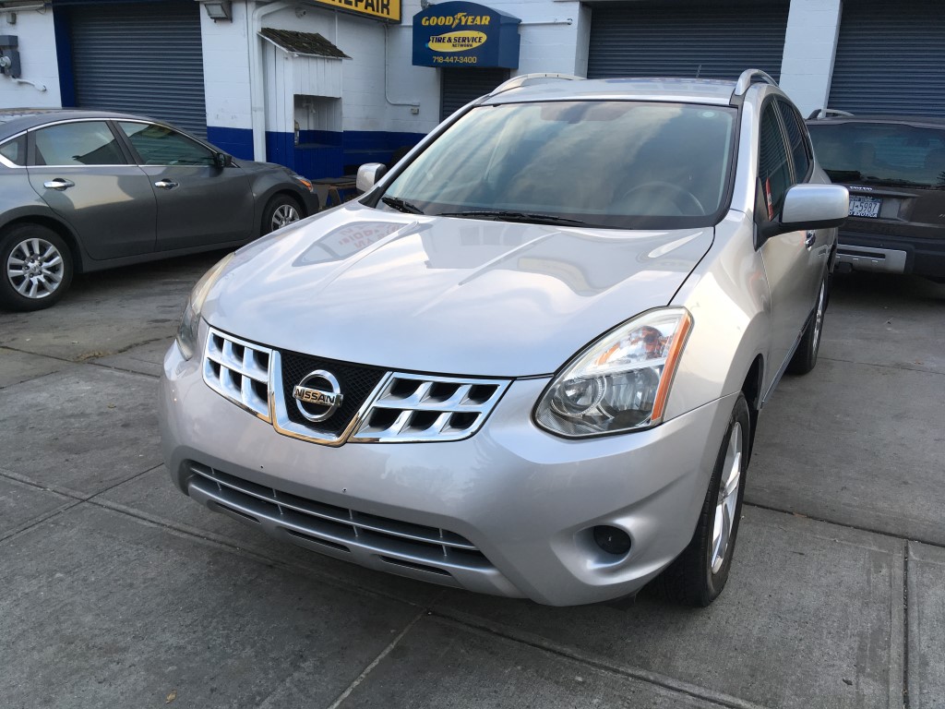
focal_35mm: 29
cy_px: 354
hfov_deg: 61.7
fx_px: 792
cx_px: 472
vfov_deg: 48.2
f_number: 2.2
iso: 32
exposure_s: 1/120
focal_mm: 4.15
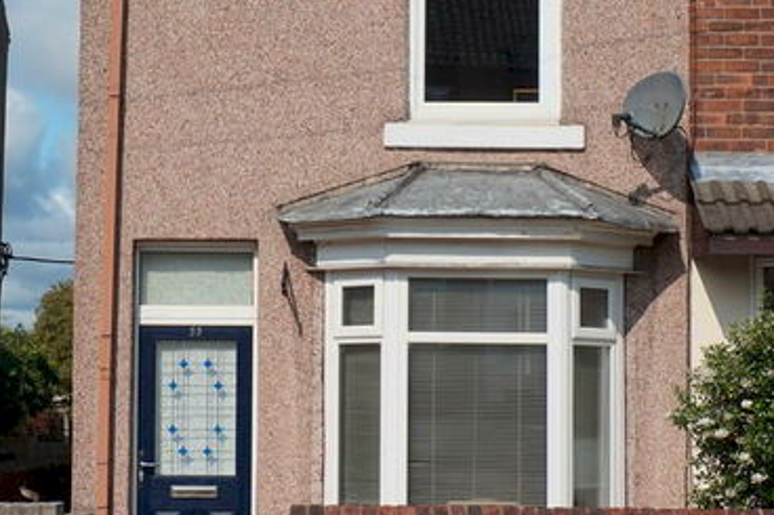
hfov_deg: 25.4
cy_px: 290
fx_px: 1719
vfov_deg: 17.0
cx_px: 358
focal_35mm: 80
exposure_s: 1/250
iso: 100
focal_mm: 28
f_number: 11
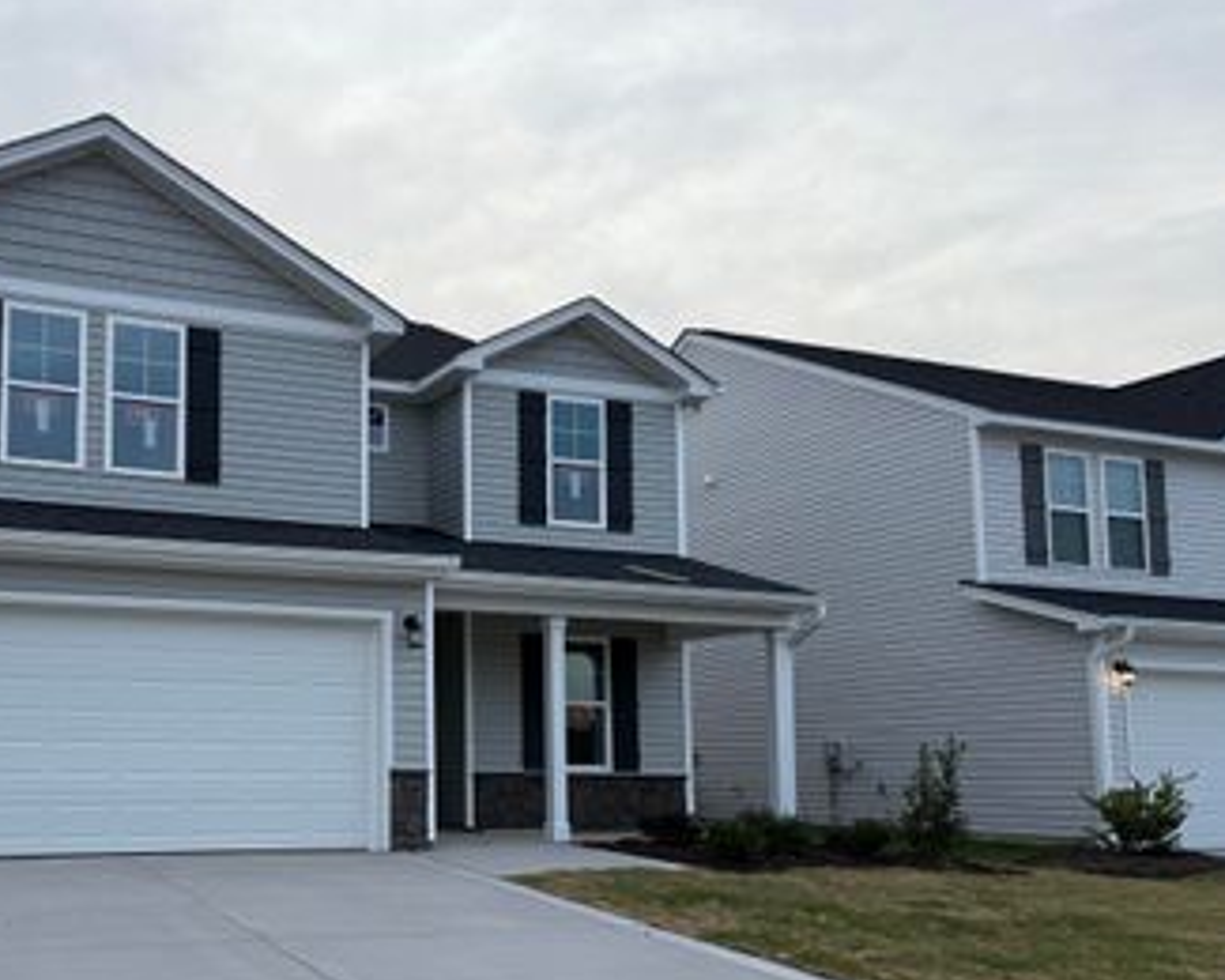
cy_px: 624
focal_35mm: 36
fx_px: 1305
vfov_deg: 40.8
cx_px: 290
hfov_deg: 48.1
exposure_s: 1/1122
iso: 80
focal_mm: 6.76
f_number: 1.78
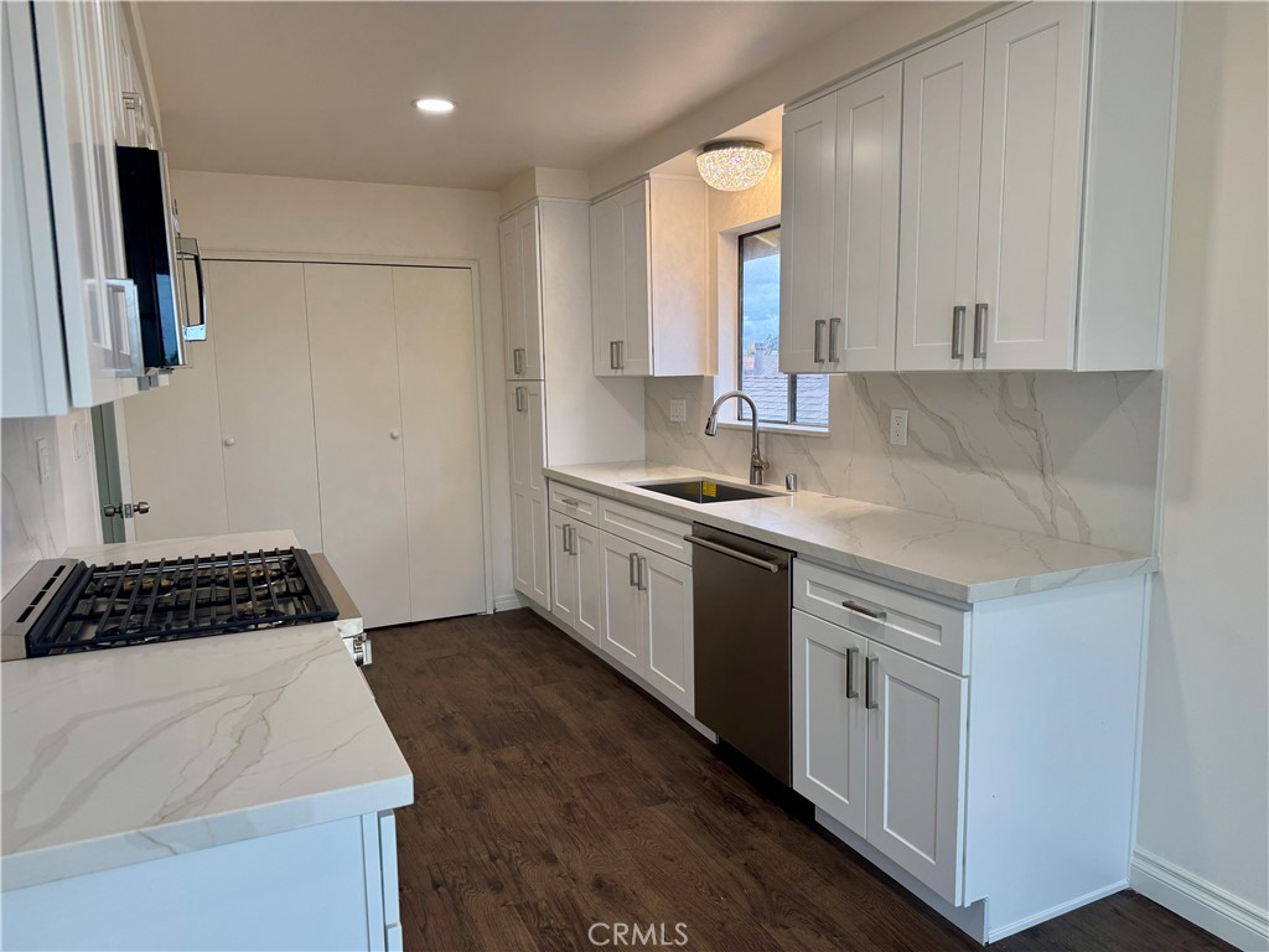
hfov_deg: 71.6
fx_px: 880
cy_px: 476
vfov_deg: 56.8
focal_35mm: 24
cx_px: 634
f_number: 1.78
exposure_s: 1/170
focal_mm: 6.76
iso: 100
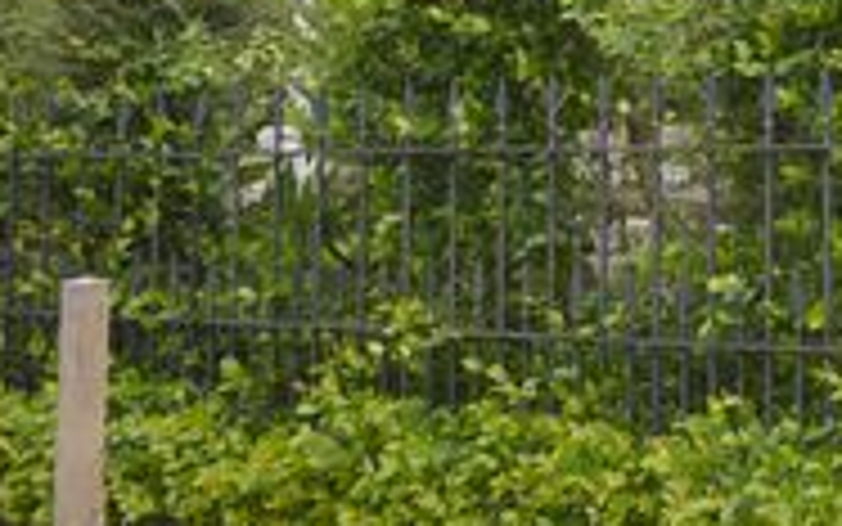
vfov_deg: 17.7
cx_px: 973
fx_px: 1584
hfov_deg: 26.8
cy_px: -155
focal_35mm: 69
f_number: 4.5
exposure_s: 1/200
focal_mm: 18
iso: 100
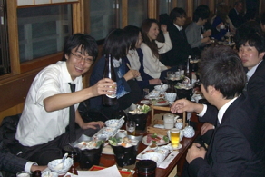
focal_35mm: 52
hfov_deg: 38.0
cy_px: 68
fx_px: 383
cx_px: 162
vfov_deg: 26.0
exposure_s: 1/60
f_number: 2.8
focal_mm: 7.9
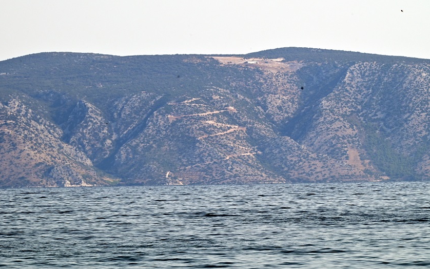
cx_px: 255
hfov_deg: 5.8
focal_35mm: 365
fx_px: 4278
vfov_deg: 3.6
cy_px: 145
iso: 280
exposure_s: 1/320
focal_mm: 300
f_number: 16
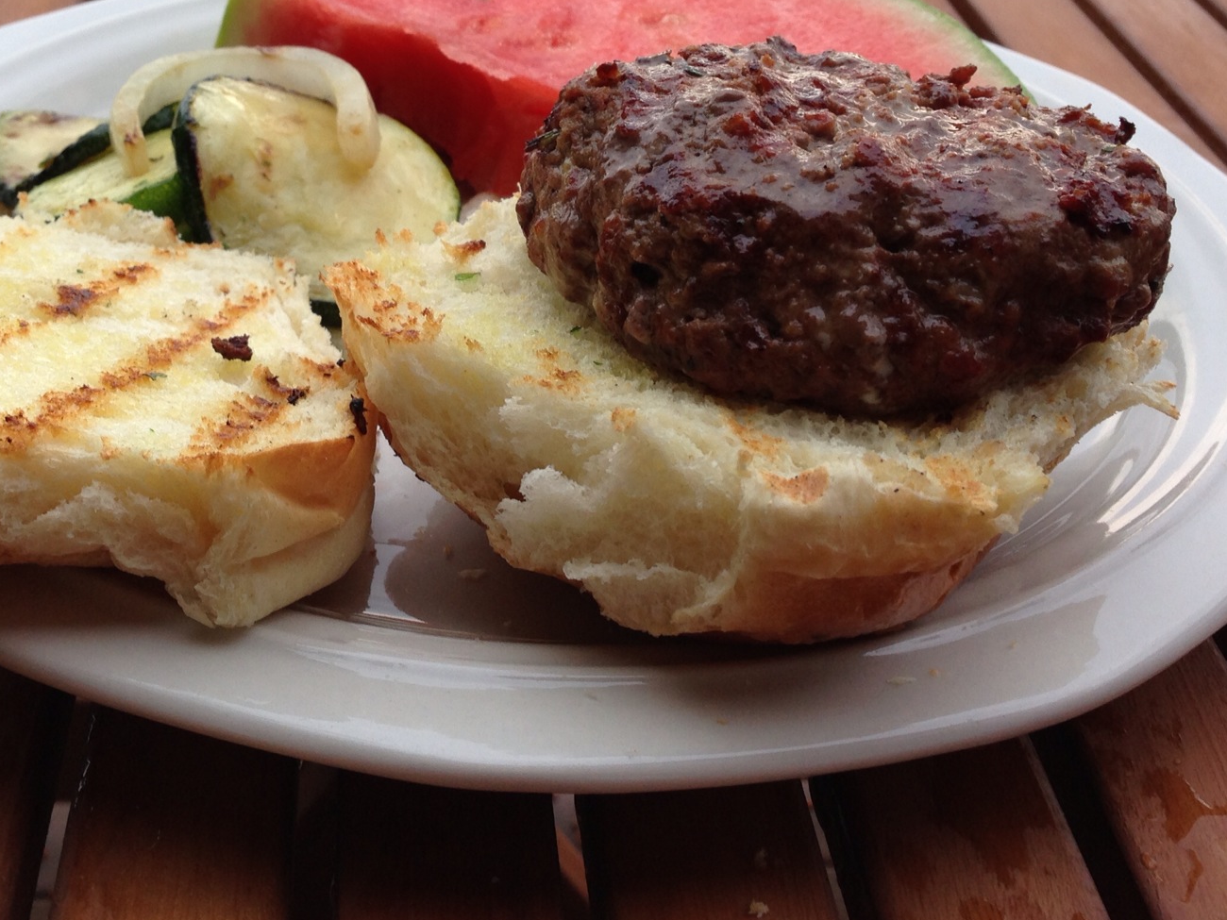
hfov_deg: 36.6
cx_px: 445
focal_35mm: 52
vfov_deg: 27.7
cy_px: 247
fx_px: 1843
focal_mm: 4.13
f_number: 2.4
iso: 50
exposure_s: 1/144
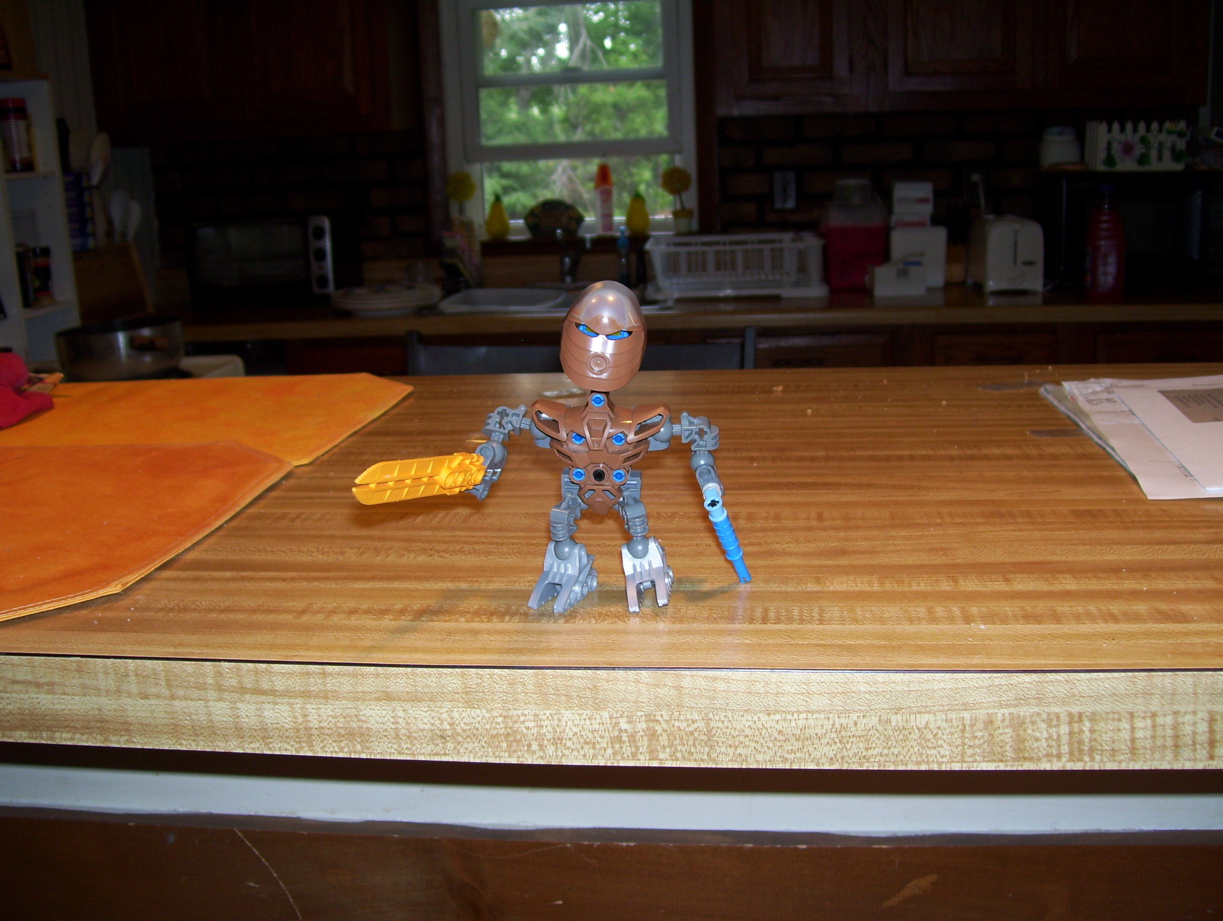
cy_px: 460
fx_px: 1274
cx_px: 612
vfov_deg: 39.7
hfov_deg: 51.3
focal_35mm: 36
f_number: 2.7
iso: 80
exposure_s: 1/60
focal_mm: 6
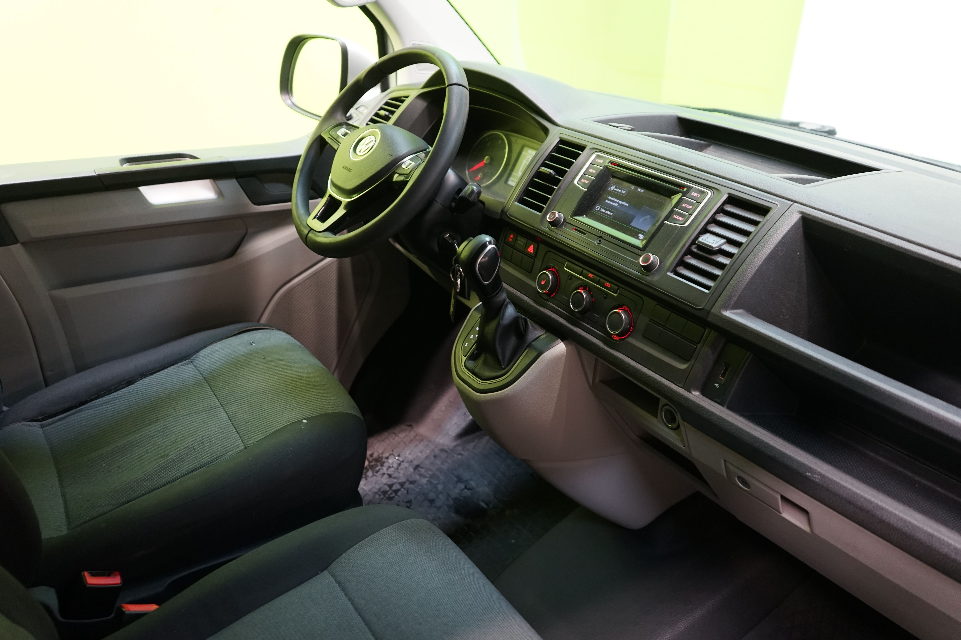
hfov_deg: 63.7
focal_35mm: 29
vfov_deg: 45.0
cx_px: 480
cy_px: 320
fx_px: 774
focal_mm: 29
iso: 1250
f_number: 3.5
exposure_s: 1/30
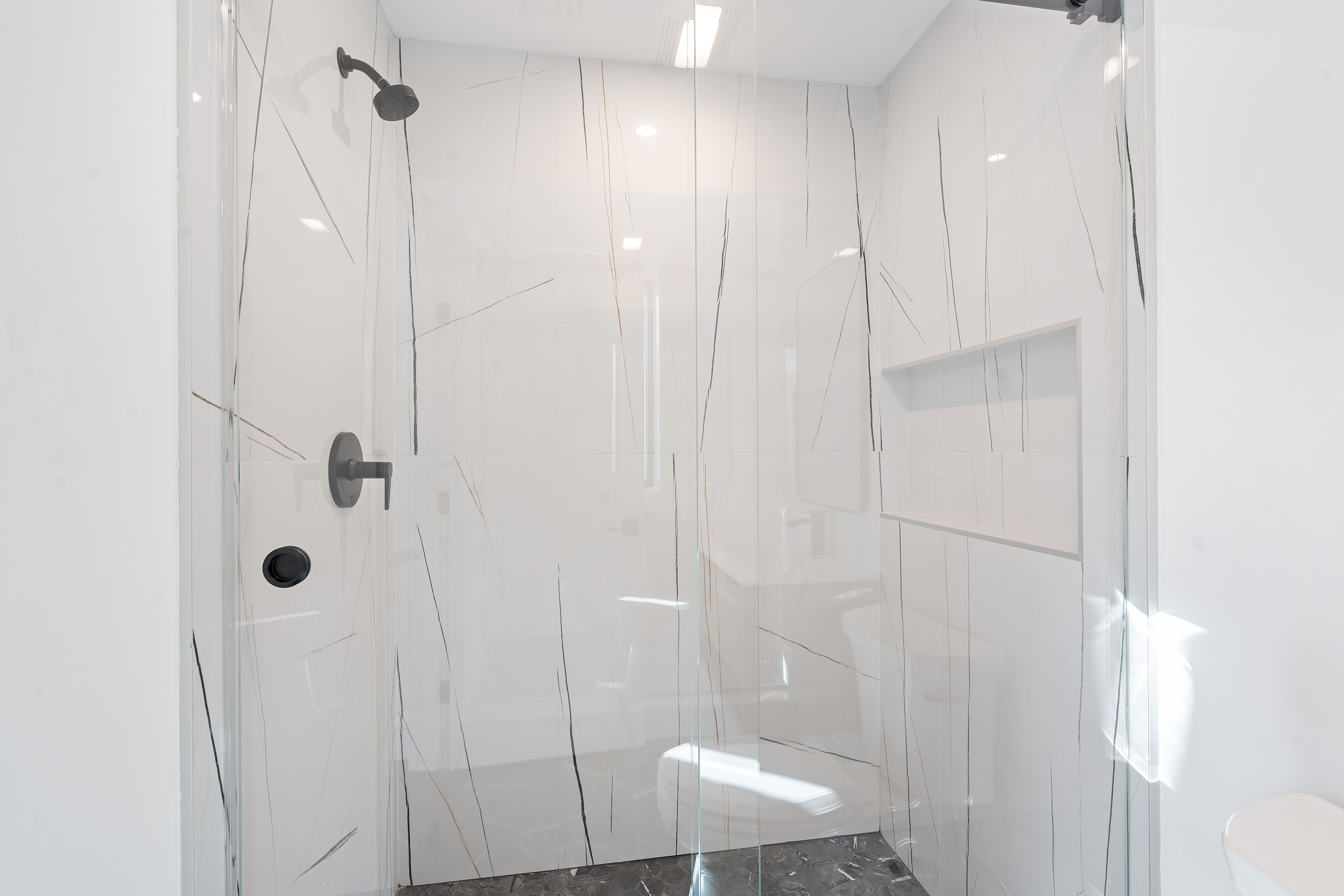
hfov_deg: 96.7
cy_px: 448
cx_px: 672
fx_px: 597
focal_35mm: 16
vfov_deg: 73.7
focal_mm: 16
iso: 100
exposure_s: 1/2.5
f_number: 8
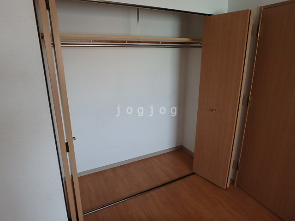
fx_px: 179
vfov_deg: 63.4
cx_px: 148
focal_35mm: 21
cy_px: 110
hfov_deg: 79.0
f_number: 3.5
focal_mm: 3.7
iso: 250
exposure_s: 1/30
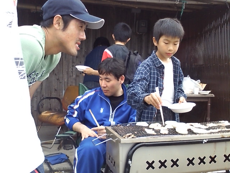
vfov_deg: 48.2
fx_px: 193
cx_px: 115
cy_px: 86
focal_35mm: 29
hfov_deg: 61.7
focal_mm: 3.73
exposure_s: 1/156
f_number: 3.5
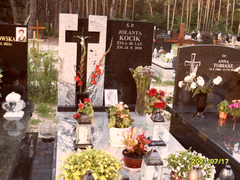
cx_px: 120
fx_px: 277
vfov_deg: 36.0
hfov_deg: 46.8
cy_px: 90
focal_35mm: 40
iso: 100
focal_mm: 6.5
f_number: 3.6
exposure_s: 1/60
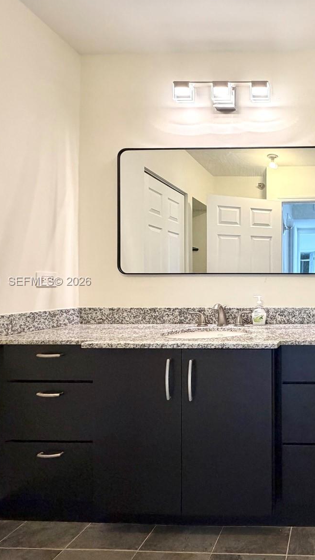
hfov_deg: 44.3
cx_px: 326
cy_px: 282
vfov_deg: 83.8
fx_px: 312
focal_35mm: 21
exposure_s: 1/120
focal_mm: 2.22
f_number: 2.2
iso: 320
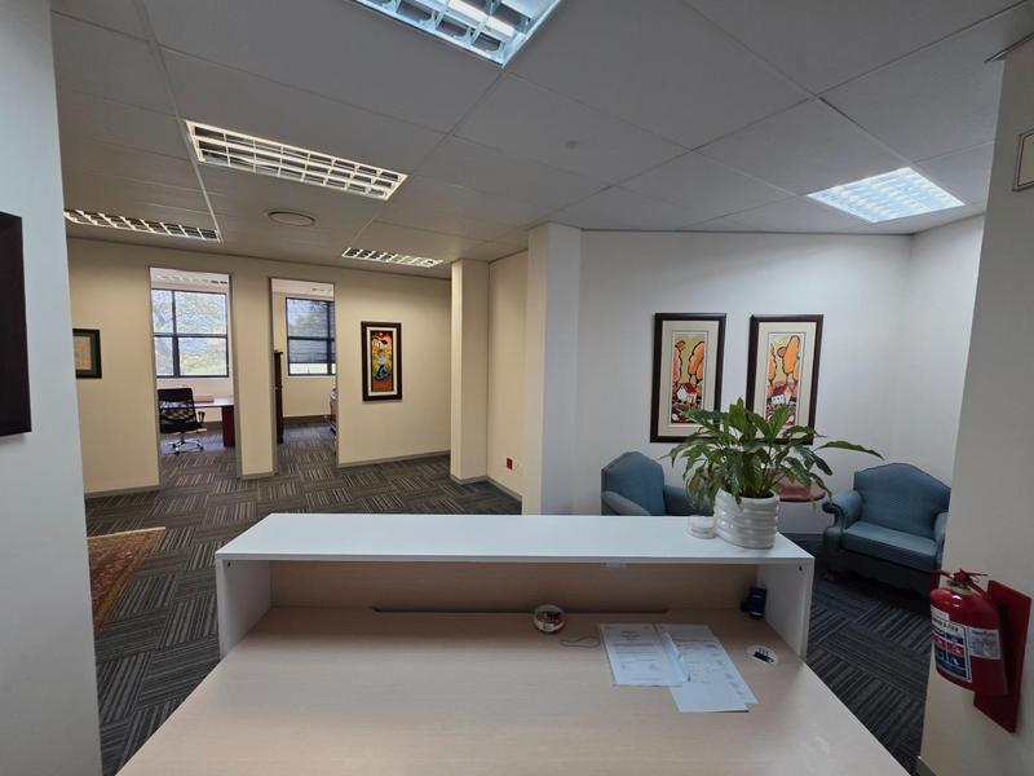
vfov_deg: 89.9
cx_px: 517
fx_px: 388
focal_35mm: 13
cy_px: 388
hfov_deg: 106.2
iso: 160
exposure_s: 1/100
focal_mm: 2.2
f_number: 1.9
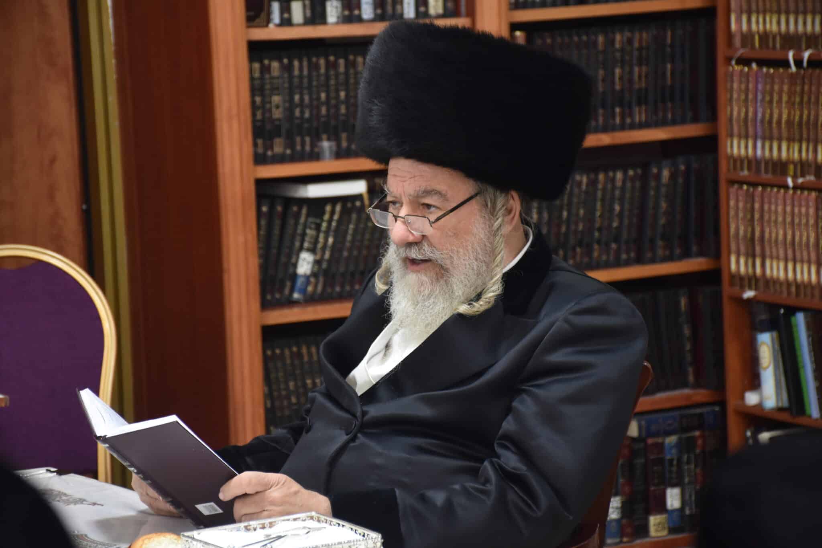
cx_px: 411
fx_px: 2911
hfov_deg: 16.1
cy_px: 274
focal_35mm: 128
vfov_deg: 10.8
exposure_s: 1/80
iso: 1000
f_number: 5.6
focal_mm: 85
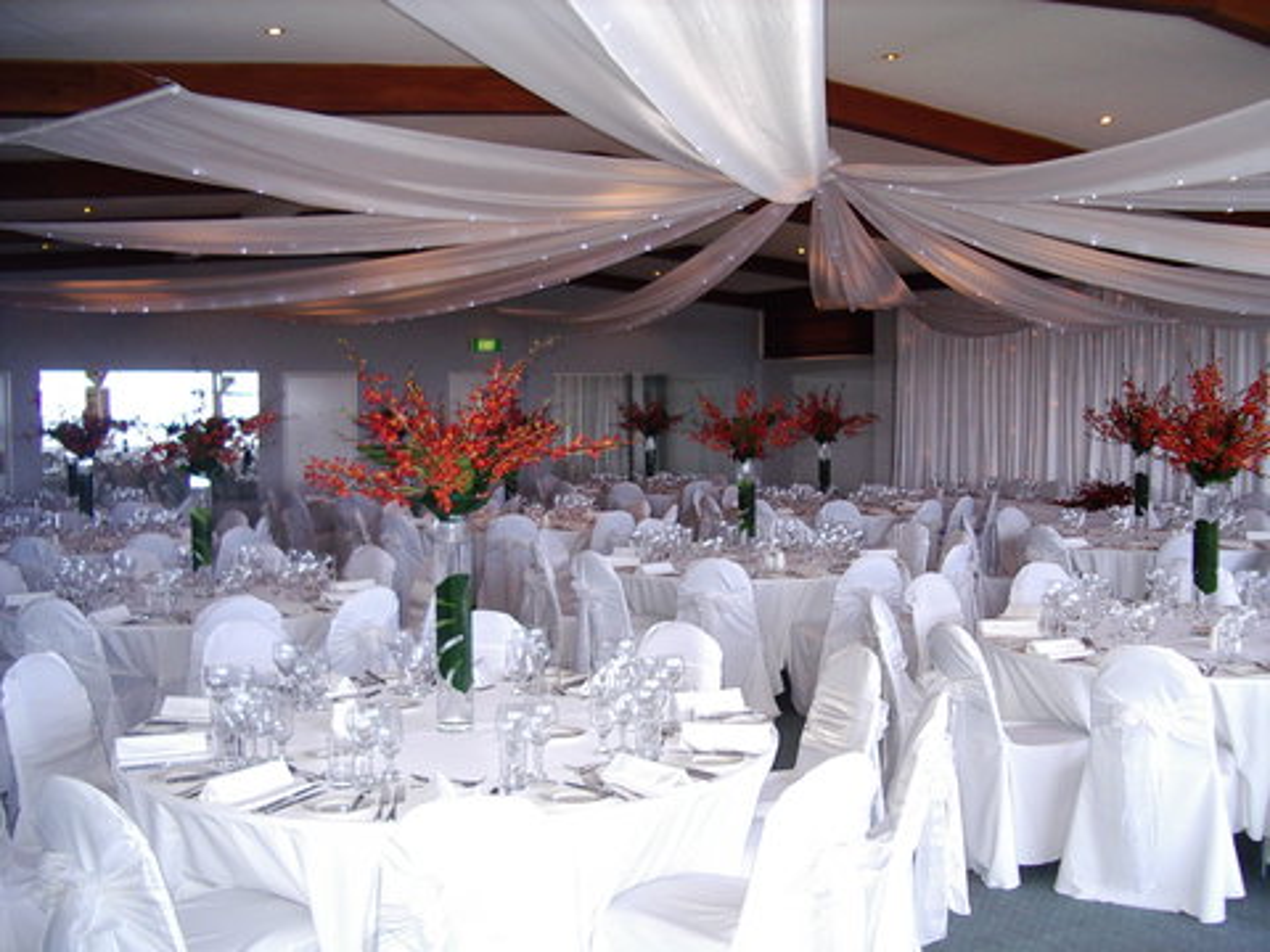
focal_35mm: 38
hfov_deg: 49.0
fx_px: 1394
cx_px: 635
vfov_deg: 37.7
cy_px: 476
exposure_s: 1/60
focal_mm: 5.8
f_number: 2.6
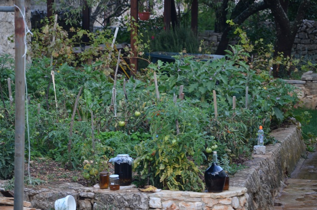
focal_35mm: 173
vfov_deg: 7.9
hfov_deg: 11.9
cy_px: 112
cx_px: 164
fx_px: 1517
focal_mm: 105
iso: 400
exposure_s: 1/80
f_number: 5.6
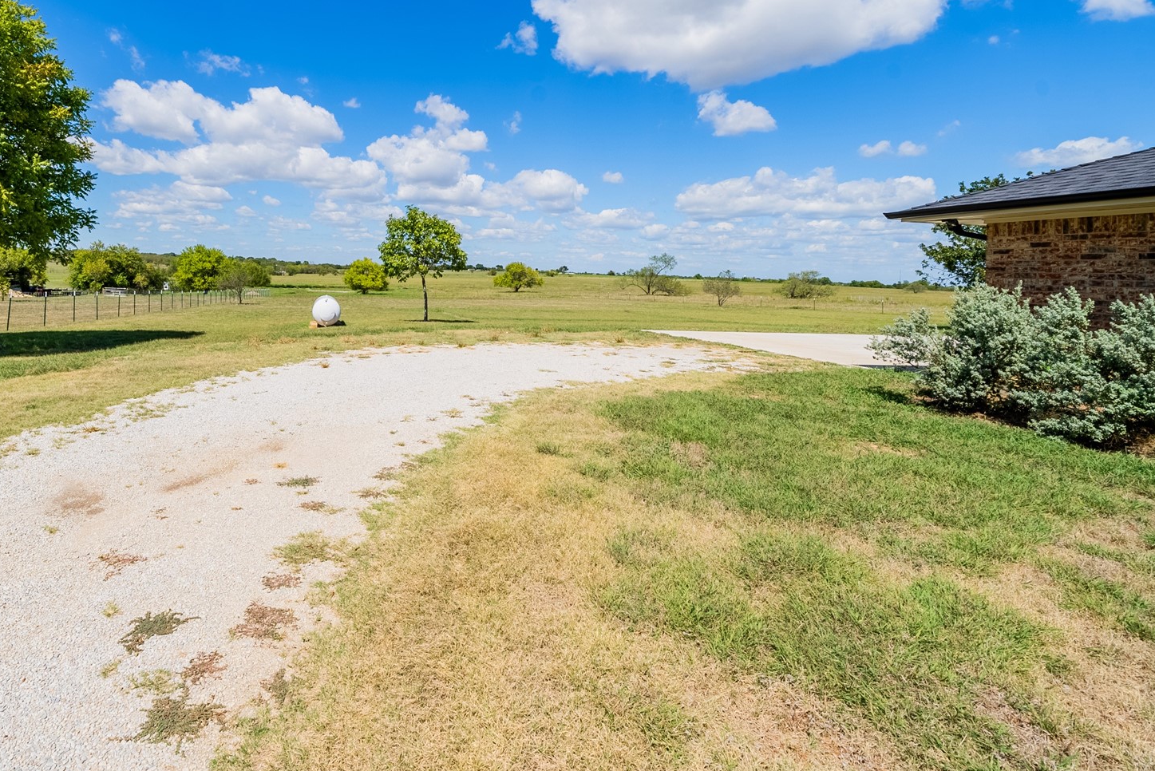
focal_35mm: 18
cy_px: 271
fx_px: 578
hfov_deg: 87.5
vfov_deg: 66.0
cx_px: 409
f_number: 10
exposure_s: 1/1600
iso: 160
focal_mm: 12
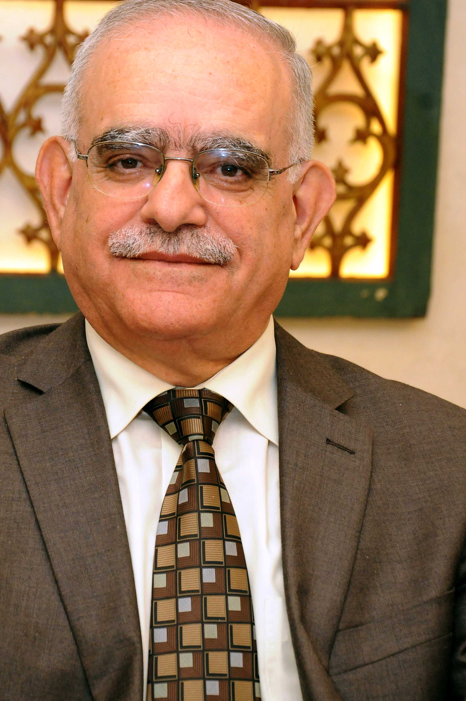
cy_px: 339
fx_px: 2823
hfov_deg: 9.4
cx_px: 165
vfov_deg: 14.2
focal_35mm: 145
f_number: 5.6
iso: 1250
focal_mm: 70
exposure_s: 1/125
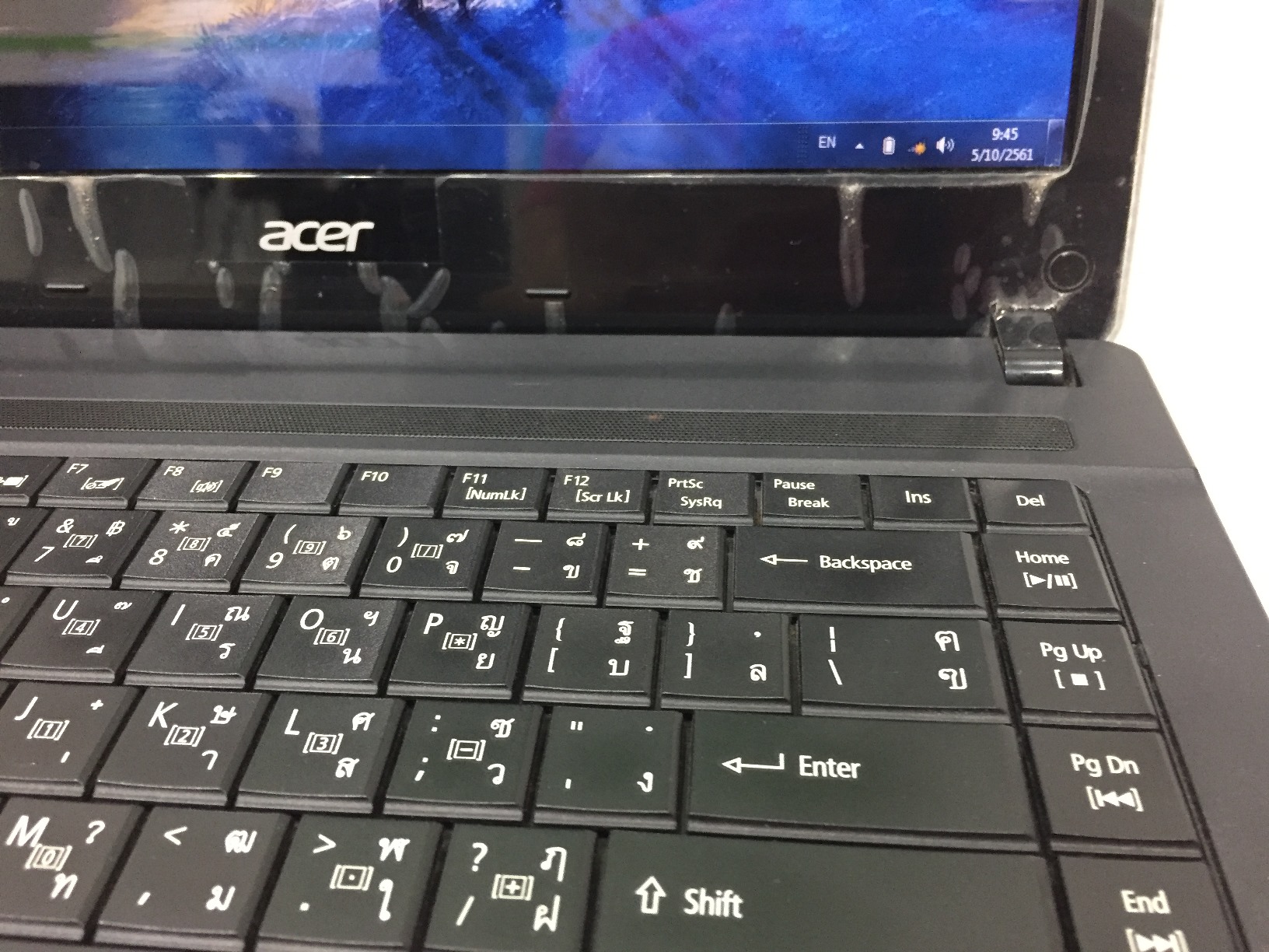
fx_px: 1063
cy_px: 476
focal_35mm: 29
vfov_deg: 48.2
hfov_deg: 61.7
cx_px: 634
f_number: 2.2
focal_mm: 4.15
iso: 250
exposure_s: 1/17
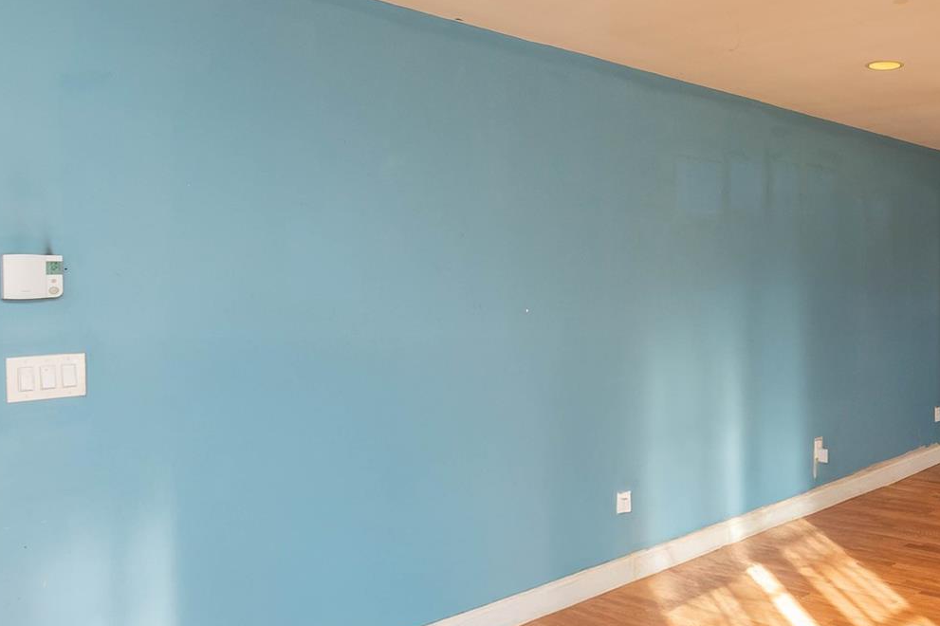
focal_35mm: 31
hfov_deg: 53.2
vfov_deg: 42.3
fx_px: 809
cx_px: 838
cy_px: 340
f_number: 5
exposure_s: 1/60
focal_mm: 10
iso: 320
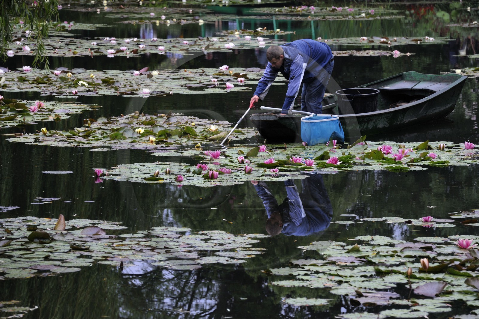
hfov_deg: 10.3
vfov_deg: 6.9
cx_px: 240
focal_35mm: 200
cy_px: 160
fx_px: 2659
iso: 800
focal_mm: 200
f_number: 8
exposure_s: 1/160
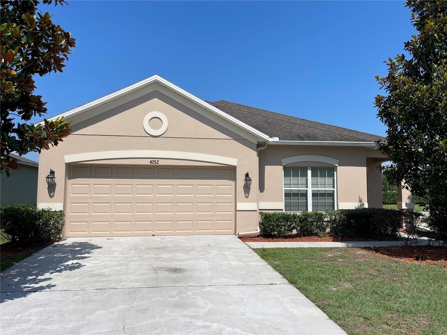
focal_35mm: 26
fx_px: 336
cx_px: 224
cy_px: 168
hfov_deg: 67.3
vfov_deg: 53.1
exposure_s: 1/6250
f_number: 1.6
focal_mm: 5.1
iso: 32
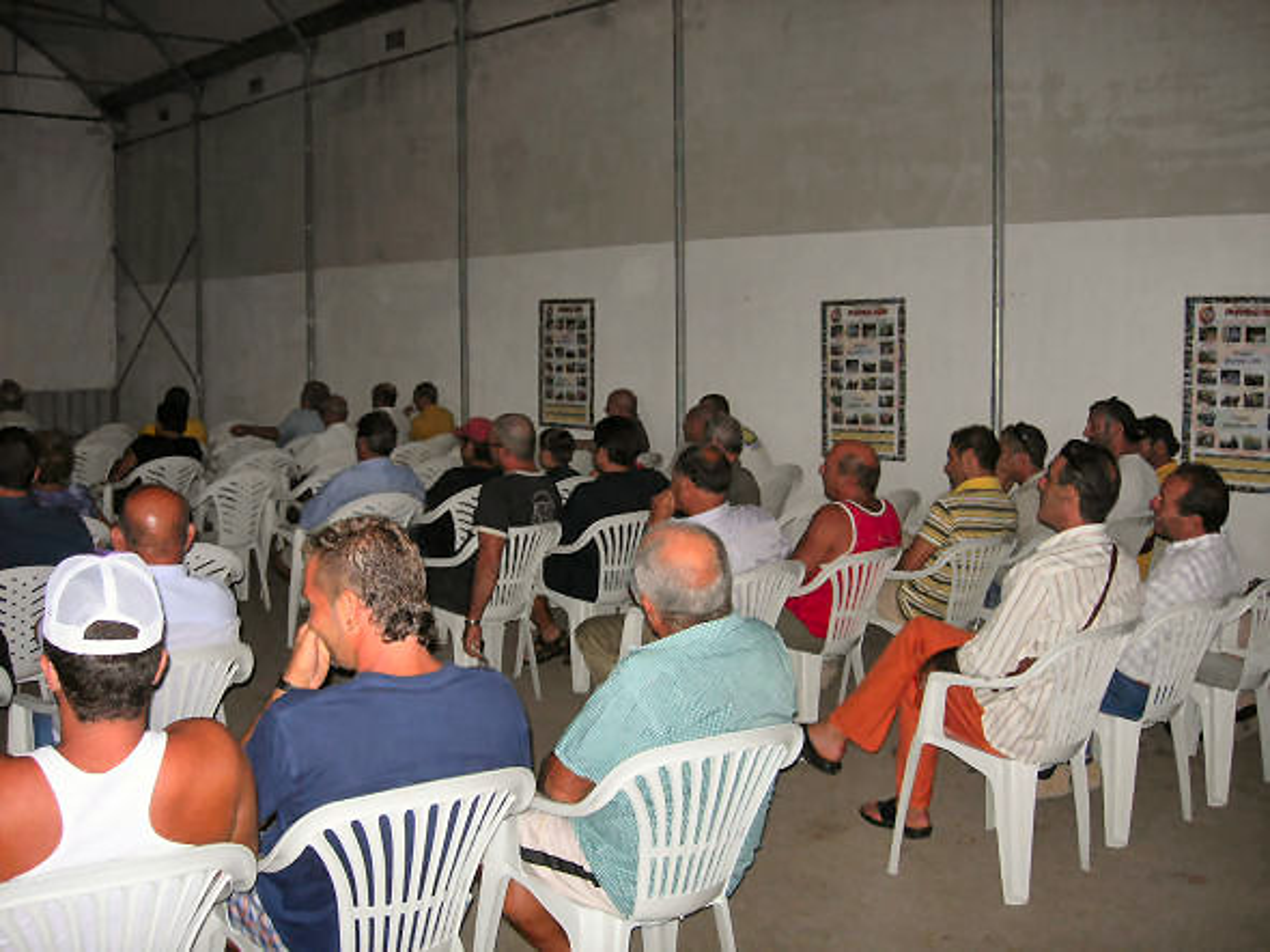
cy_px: 476
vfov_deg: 37.7
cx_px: 635
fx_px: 1394
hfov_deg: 49.0
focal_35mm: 38
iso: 75
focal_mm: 7.8
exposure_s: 1/60.1
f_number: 2.8
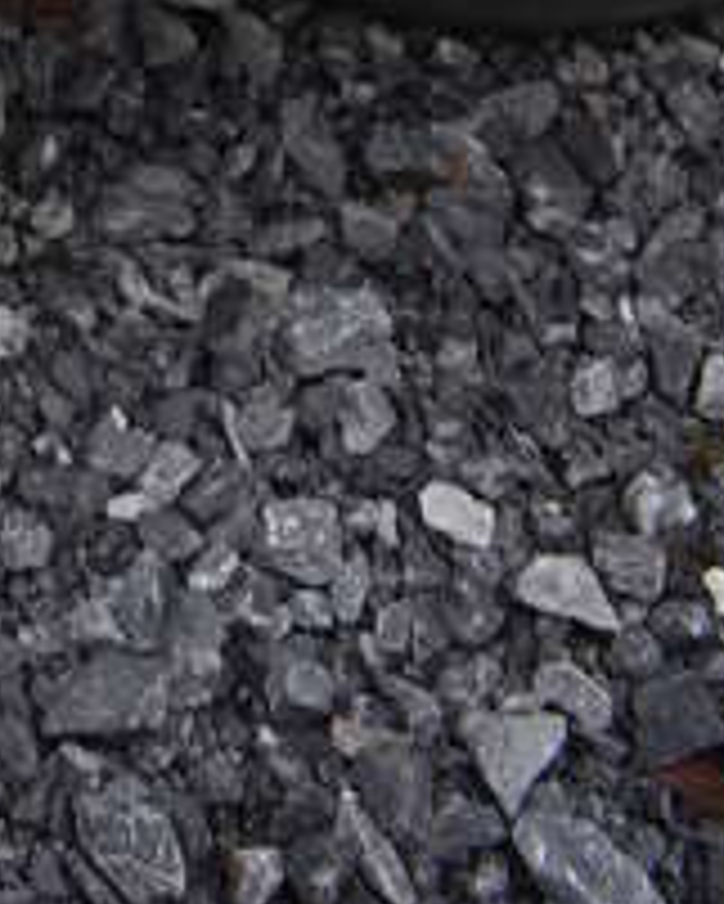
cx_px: -571
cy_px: -1050
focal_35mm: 115
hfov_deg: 12.3
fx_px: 3078
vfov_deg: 13.6
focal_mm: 18
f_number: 5.6
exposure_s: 1/250
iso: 250
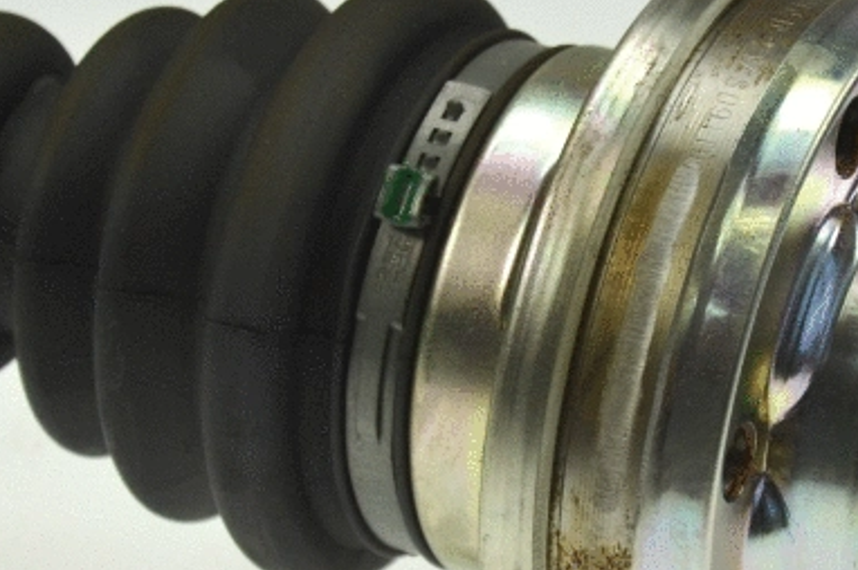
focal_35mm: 200
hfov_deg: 10.3
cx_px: 463
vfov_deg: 6.9
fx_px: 4757
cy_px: 366
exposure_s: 1/160
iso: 100
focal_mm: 85
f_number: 6.3
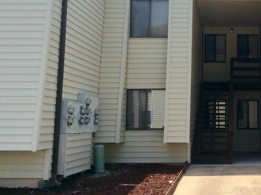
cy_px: 63
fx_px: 437
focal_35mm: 58
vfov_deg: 25.0
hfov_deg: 32.0
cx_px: 223
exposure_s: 1/1789
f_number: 2.4
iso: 32
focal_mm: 3.3
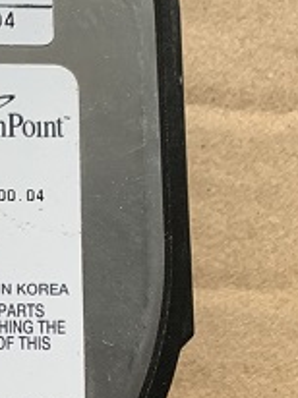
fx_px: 1173
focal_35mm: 102
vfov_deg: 18.8
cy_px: 399
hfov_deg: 13.0
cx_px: -249
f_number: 1.8
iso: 100
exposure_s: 1/100
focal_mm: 4.25
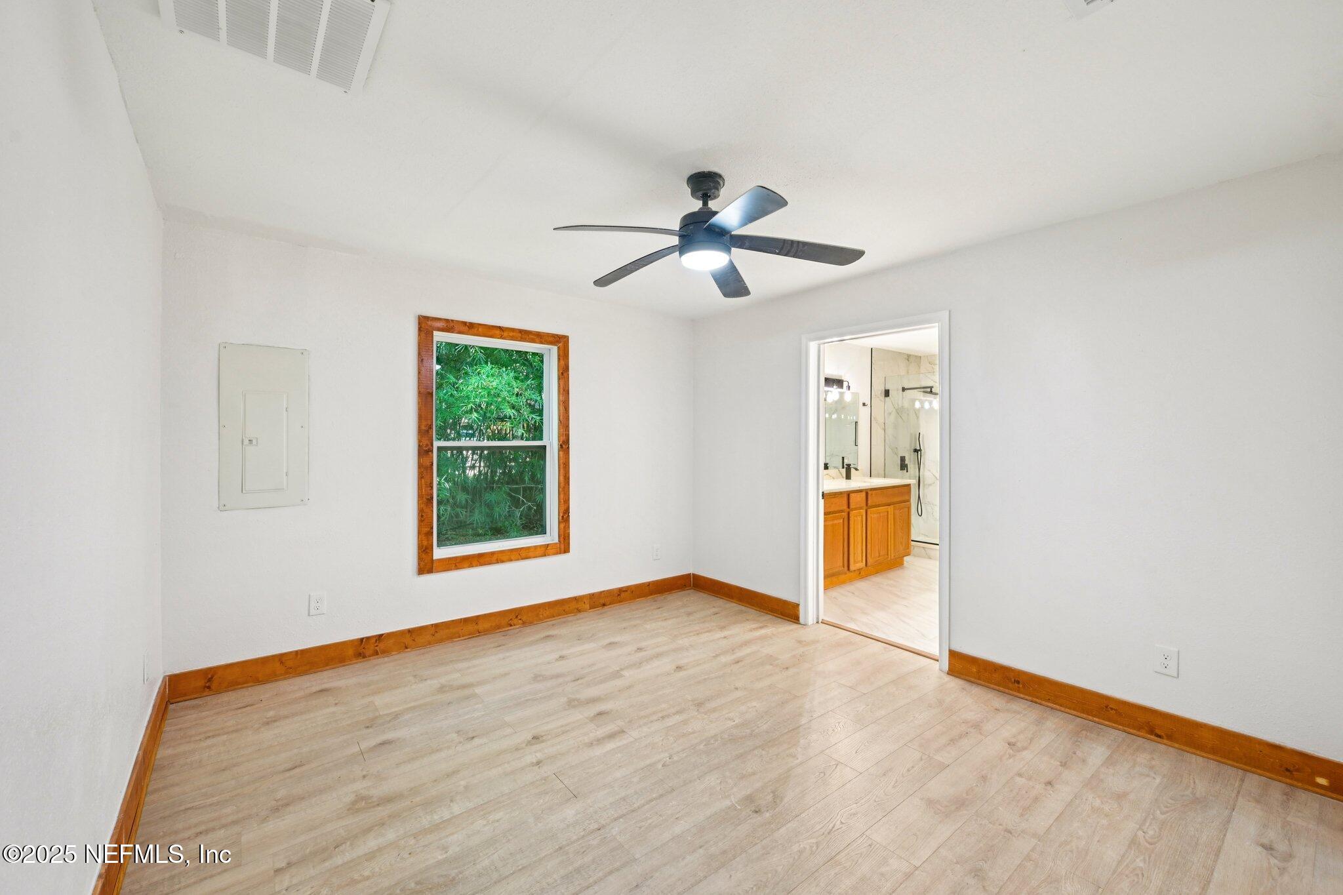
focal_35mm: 14
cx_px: 672
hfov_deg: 104.3
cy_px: 448
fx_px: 522
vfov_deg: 81.2
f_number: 8
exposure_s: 1/10
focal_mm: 14
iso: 400
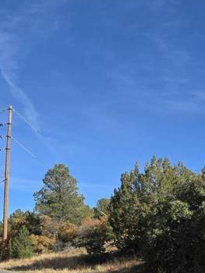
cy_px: 254
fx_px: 497
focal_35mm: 63
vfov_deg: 29.3
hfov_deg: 23.0
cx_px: 162
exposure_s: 1/5017
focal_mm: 6.3
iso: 80
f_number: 1.7
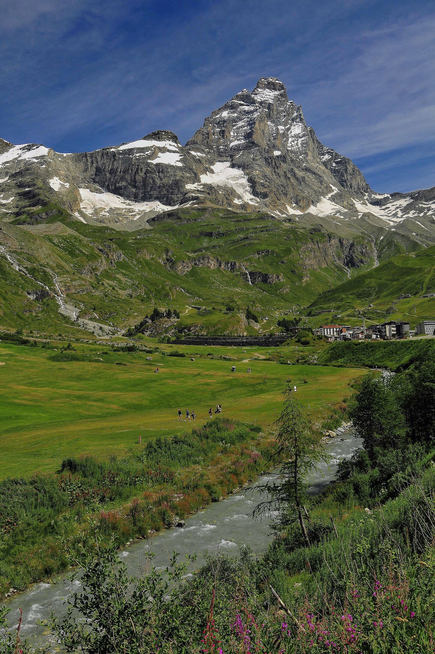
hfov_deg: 34.1
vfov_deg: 49.6
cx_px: 218
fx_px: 709
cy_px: 327
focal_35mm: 39
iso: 200
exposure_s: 1/100
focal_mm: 26
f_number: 10
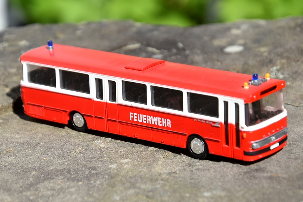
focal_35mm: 135
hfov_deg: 15.2
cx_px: 152
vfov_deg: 10.2
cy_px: 101
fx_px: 1136
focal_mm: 90
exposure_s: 1/800
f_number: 7.1
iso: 200
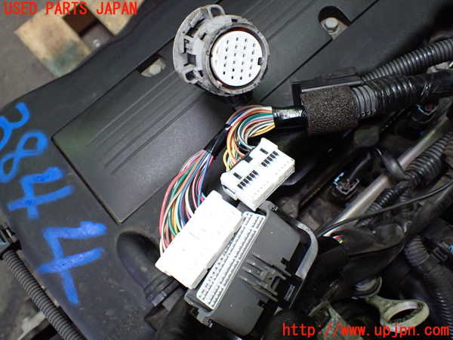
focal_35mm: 30
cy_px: 170
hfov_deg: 60.0
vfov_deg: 46.8
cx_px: 226
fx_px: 393
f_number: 2.3
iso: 640
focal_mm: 5.4
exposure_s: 1/125
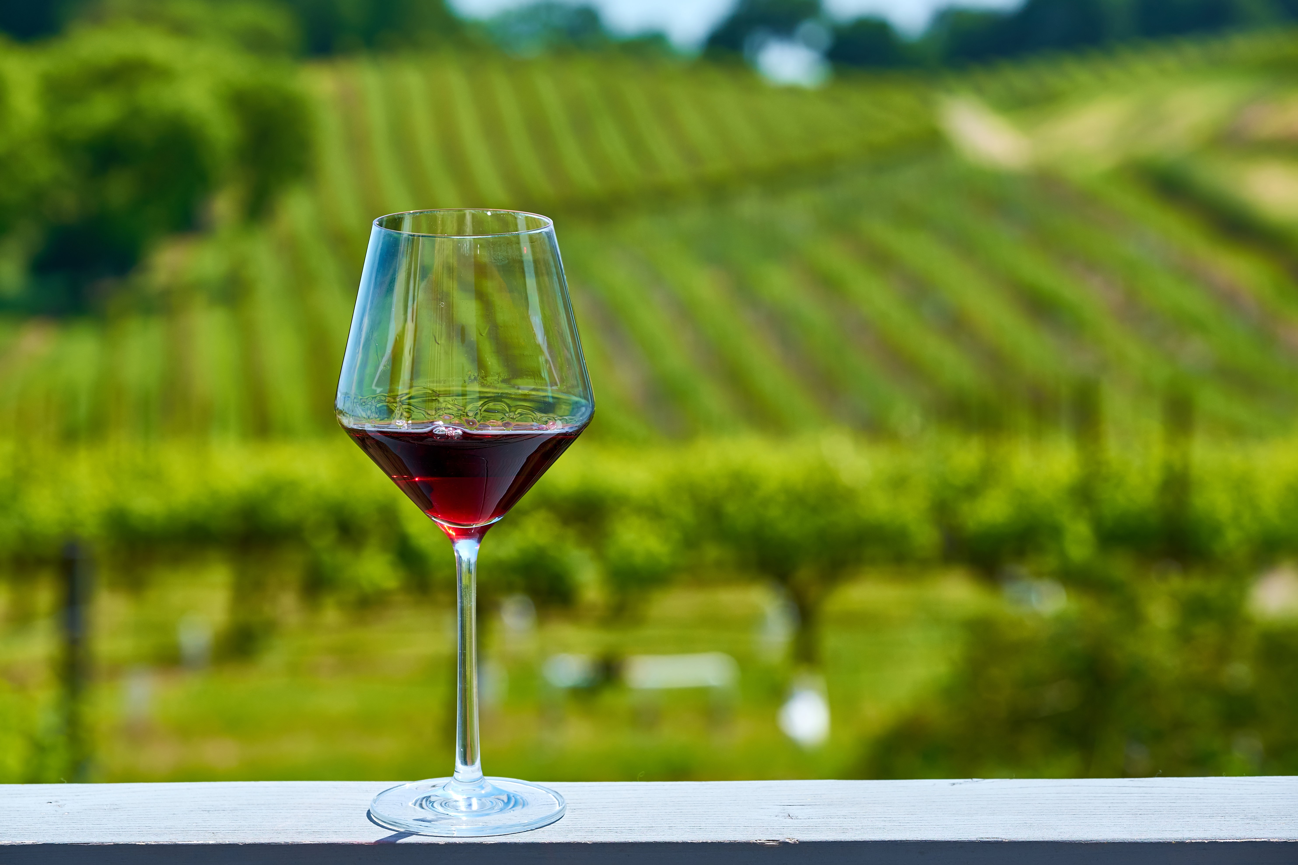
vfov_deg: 10.5
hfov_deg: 15.6
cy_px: 432
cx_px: 649
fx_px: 4723
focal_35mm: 131
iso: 200
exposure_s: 1/140
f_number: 6.4
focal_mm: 87.1
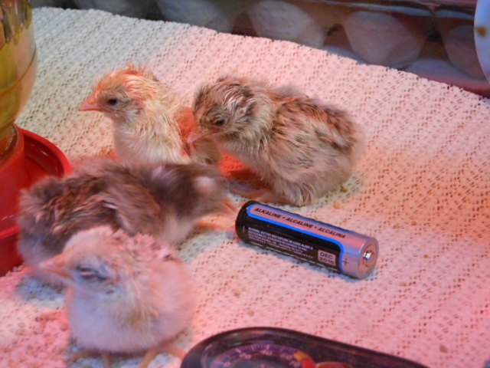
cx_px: 245
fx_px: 1387
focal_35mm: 98
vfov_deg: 15.1
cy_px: 184
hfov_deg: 20.0
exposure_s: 1/25
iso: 400
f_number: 4.7
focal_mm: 17.5
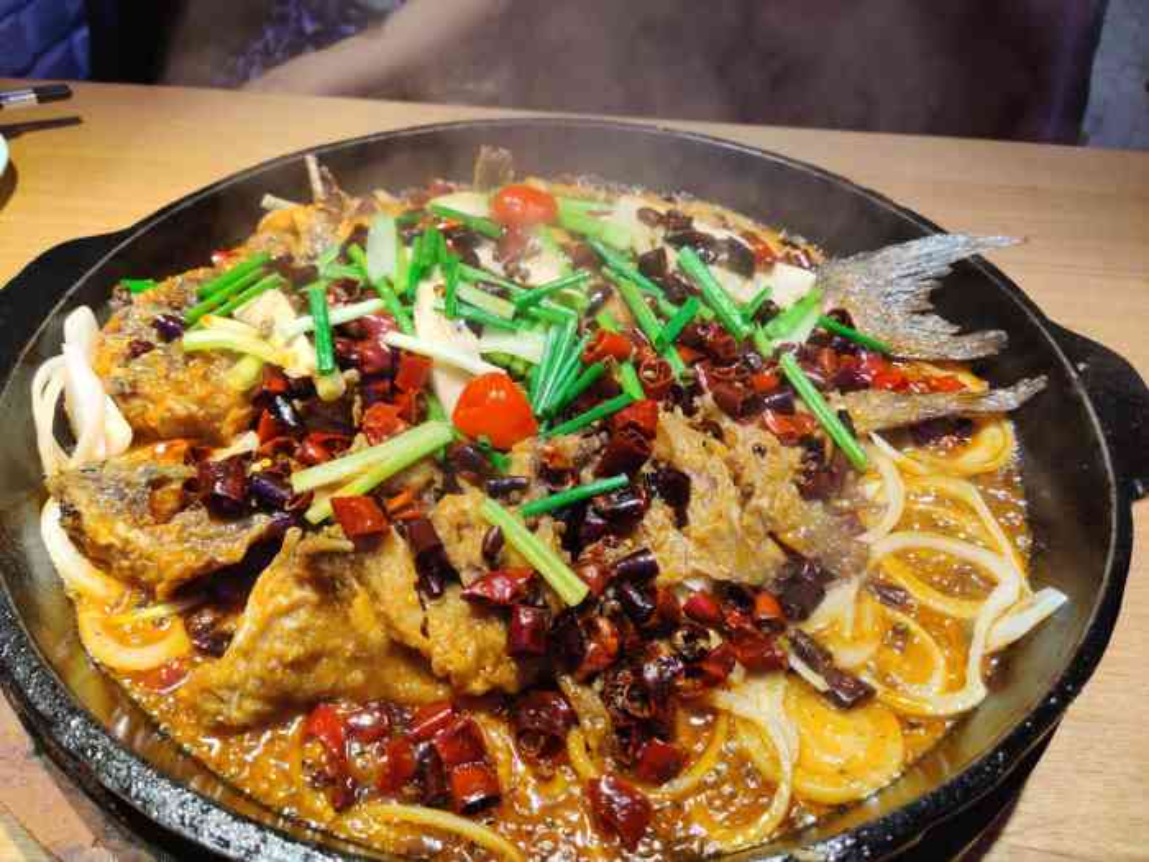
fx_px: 896
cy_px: 431
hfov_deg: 65.3
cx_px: 574
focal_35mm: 27
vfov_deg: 51.4
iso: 400
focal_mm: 4.75
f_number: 1.65
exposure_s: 1/100
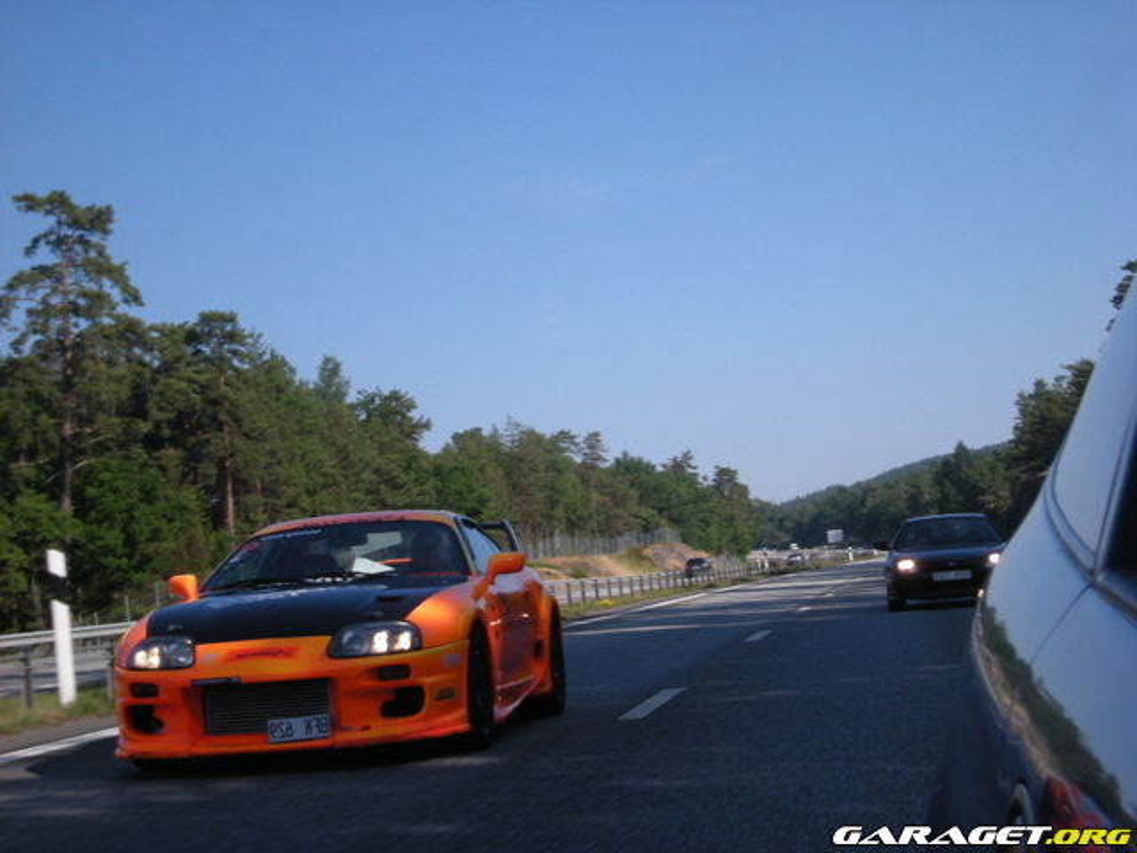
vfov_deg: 14.5
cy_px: 426
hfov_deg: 19.3
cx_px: 568
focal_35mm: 102
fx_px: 3350
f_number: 5.6
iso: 94
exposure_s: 1/250
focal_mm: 17
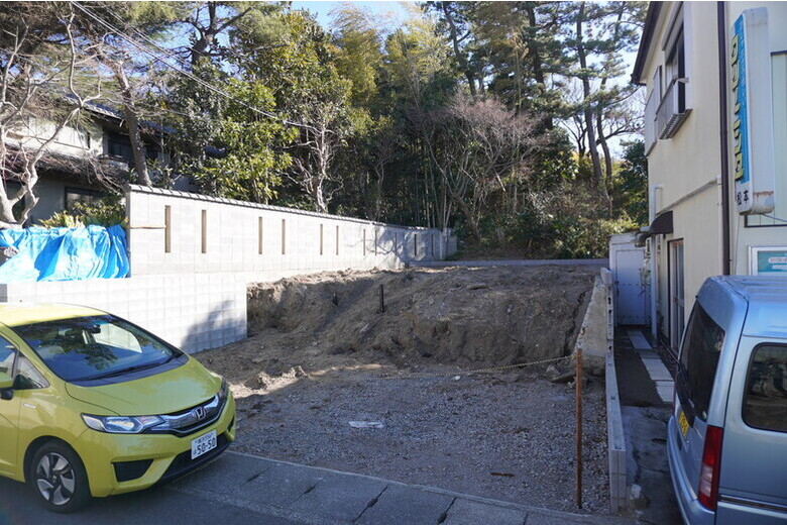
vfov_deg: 53.2
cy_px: 263
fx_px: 525
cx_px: 394
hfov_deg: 73.7
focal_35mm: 24
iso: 100
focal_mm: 16
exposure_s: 1/320
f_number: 3.5
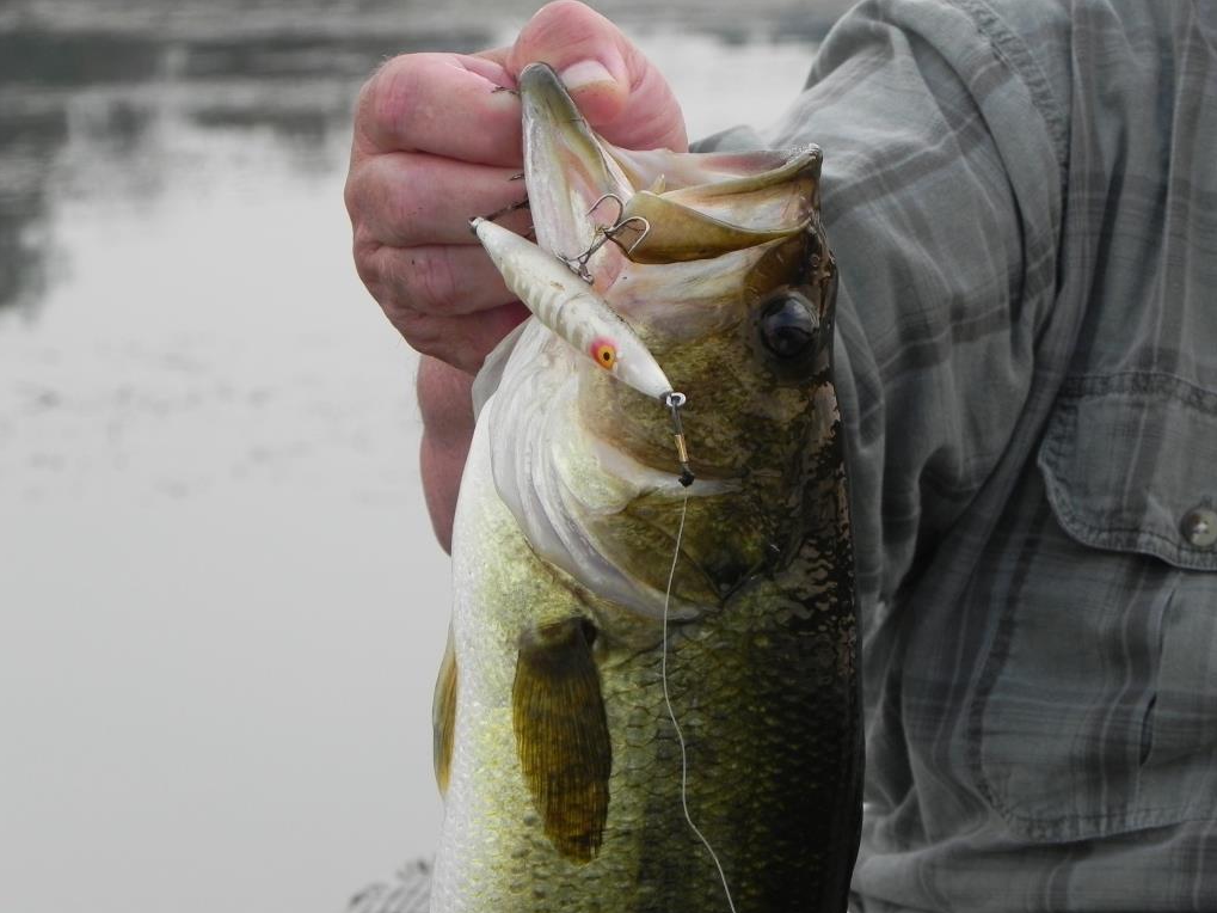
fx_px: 7488
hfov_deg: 9.3
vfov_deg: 7.0
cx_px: 608
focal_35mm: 213
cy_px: 458
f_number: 5
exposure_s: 1/255
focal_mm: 37.7
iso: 160
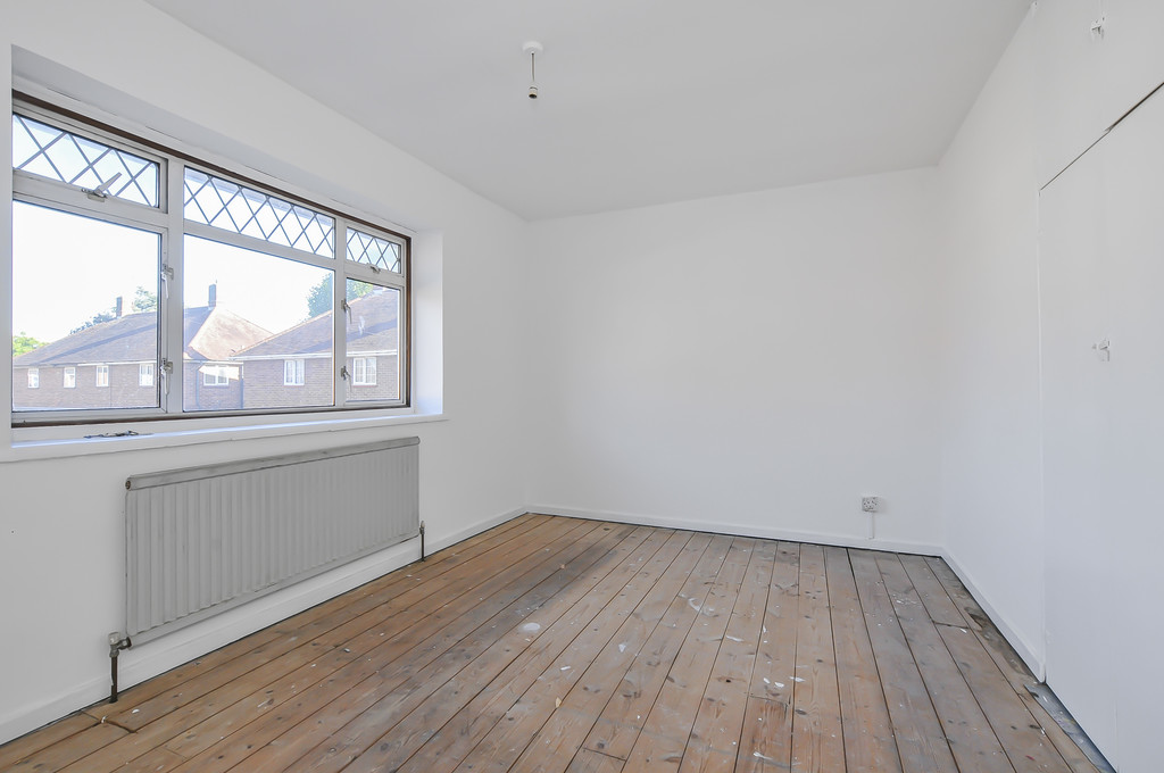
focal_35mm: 15
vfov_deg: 77.2
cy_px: 386
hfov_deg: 100.5
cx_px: 582
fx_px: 484
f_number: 11
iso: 250
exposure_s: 1/15
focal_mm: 10
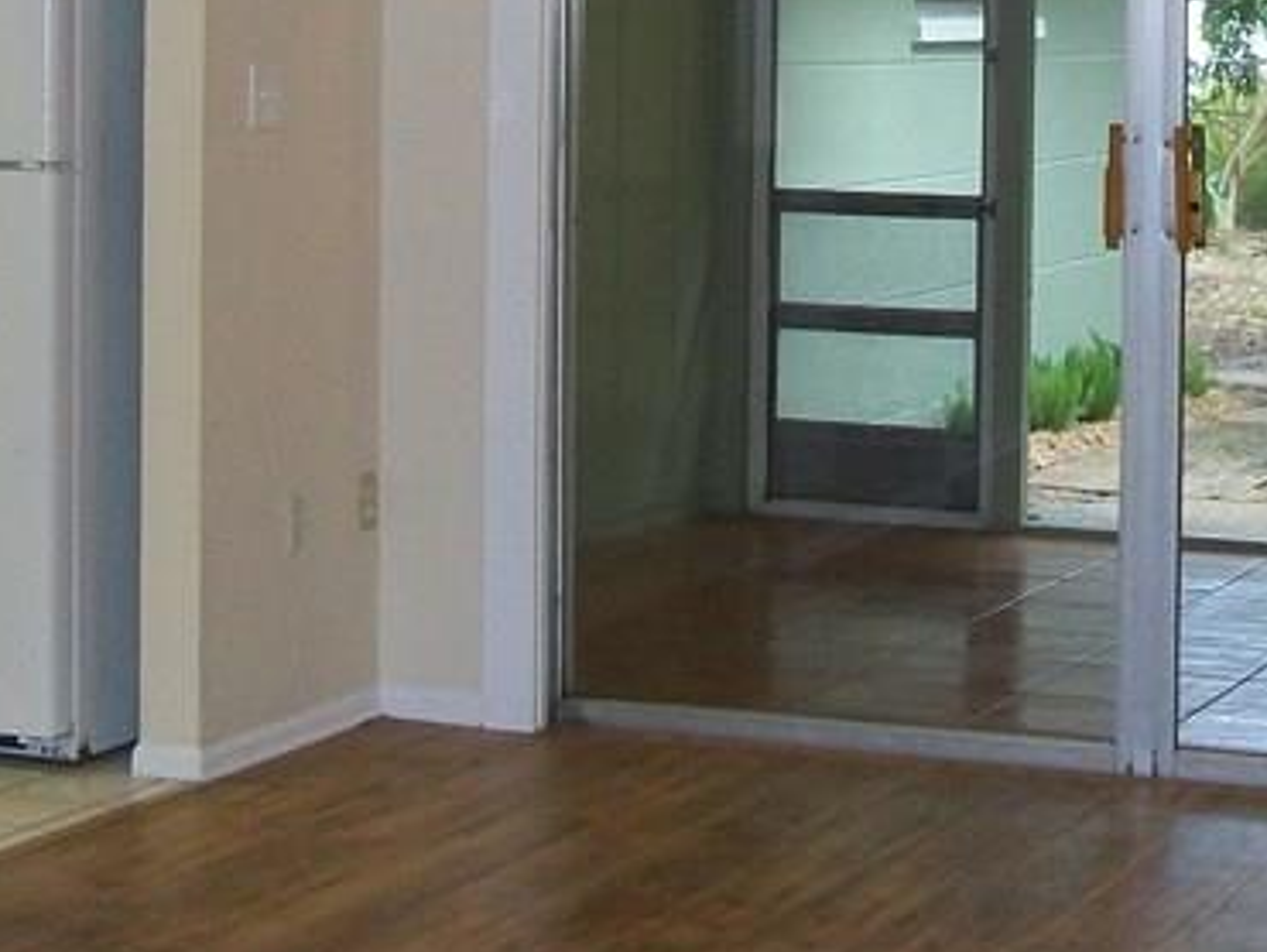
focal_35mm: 94
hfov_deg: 20.8
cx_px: 753
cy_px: 65
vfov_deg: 15.5
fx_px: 3443
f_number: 2.7
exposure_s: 1/60
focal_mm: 6.1
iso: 160
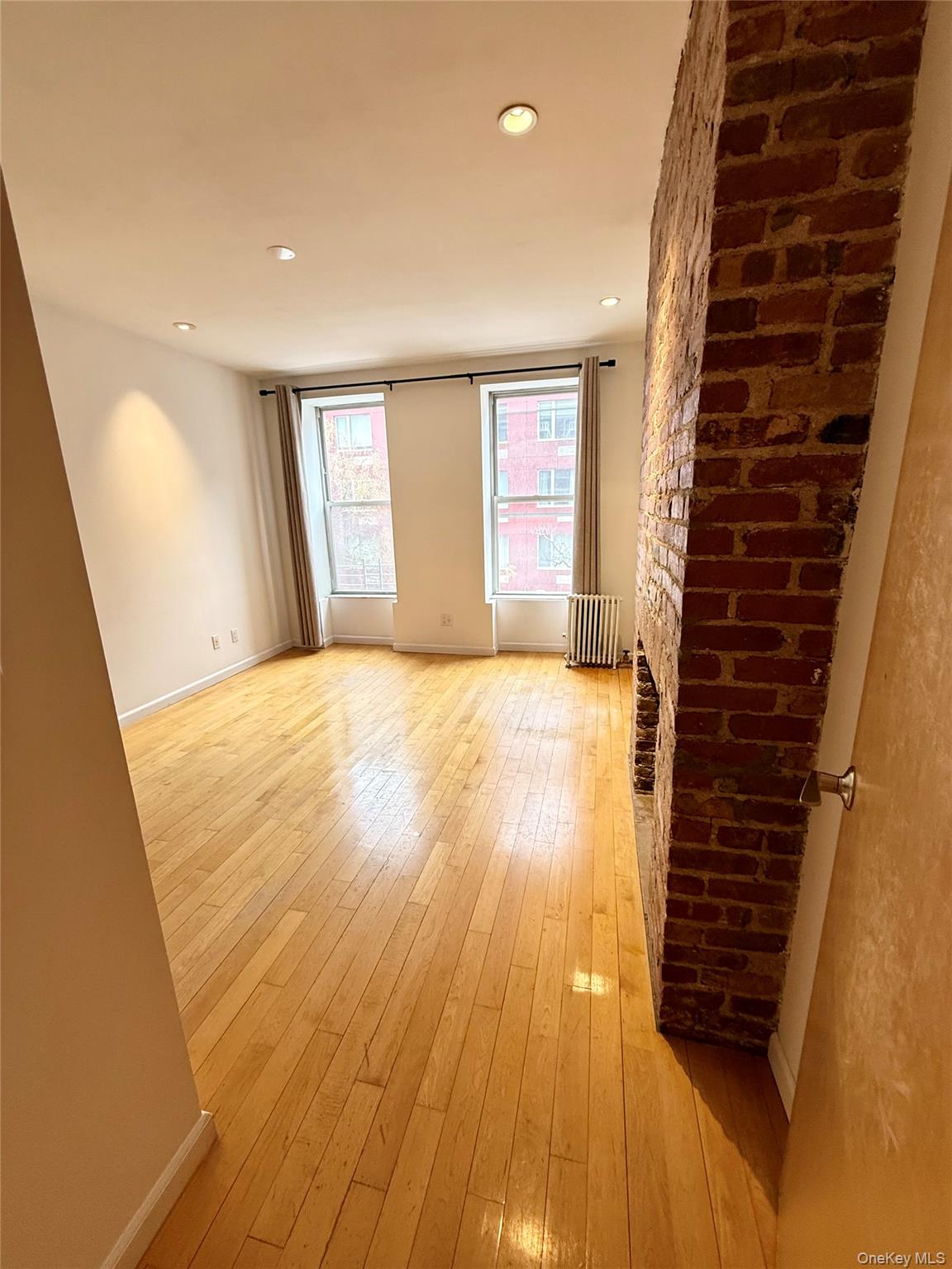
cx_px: 476
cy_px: 634
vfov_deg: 102.1
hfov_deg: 85.7
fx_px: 513
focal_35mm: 14
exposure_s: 1/60
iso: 200
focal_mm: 2.22
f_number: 2.2
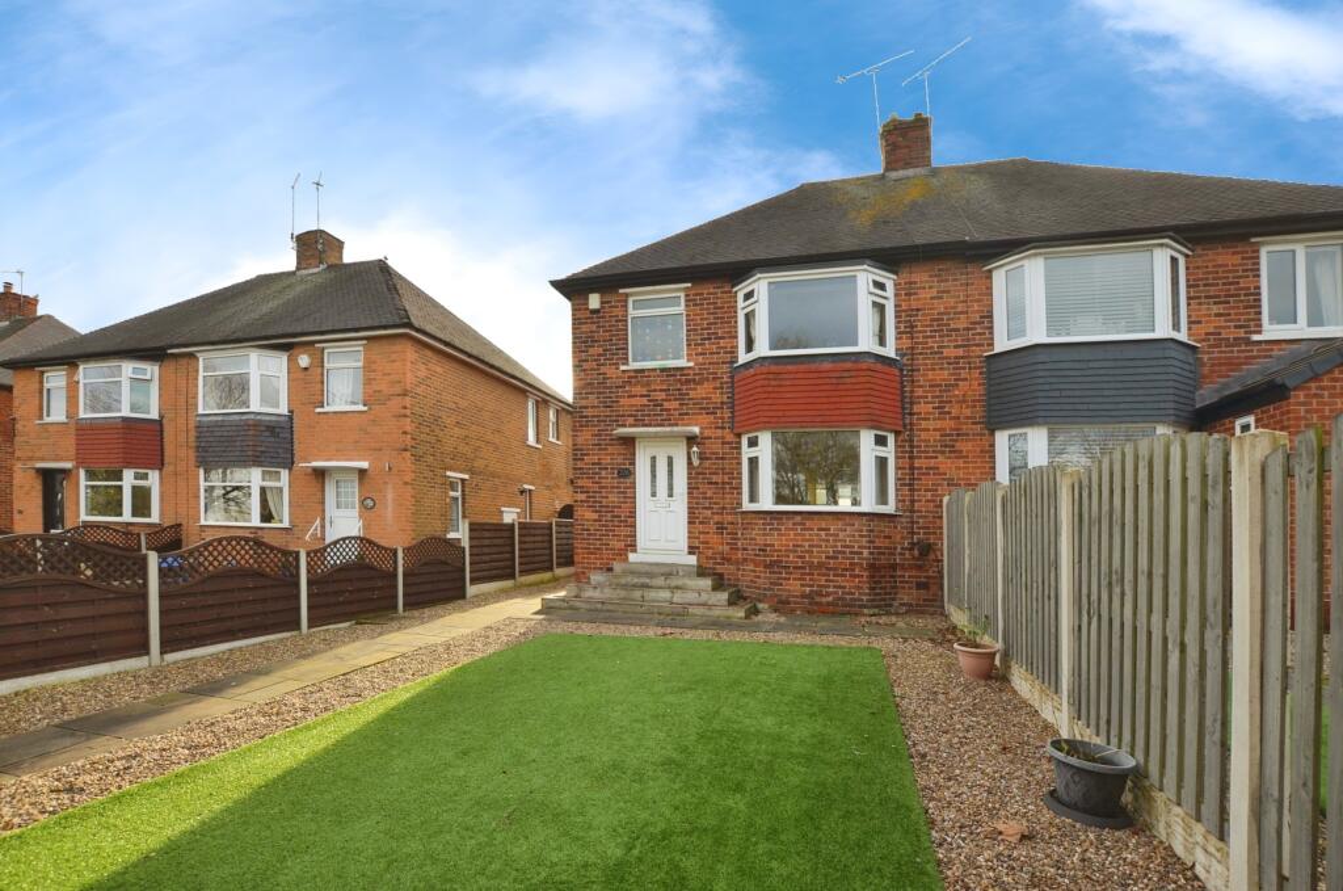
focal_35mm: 15
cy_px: 446
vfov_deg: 77.1
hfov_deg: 100.5
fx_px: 559
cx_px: 672
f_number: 7.1
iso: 200
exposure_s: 1/200
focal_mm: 10
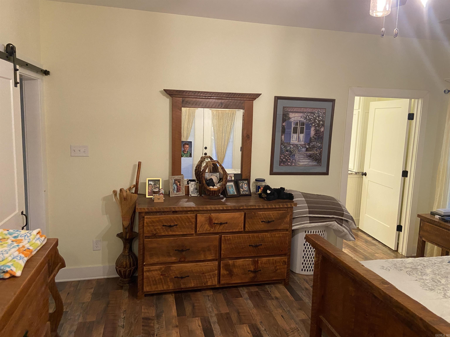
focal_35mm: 26
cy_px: 168
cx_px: 225
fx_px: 338
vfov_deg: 53.1
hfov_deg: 67.3
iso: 400
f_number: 1.8
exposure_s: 1/60
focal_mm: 4.25
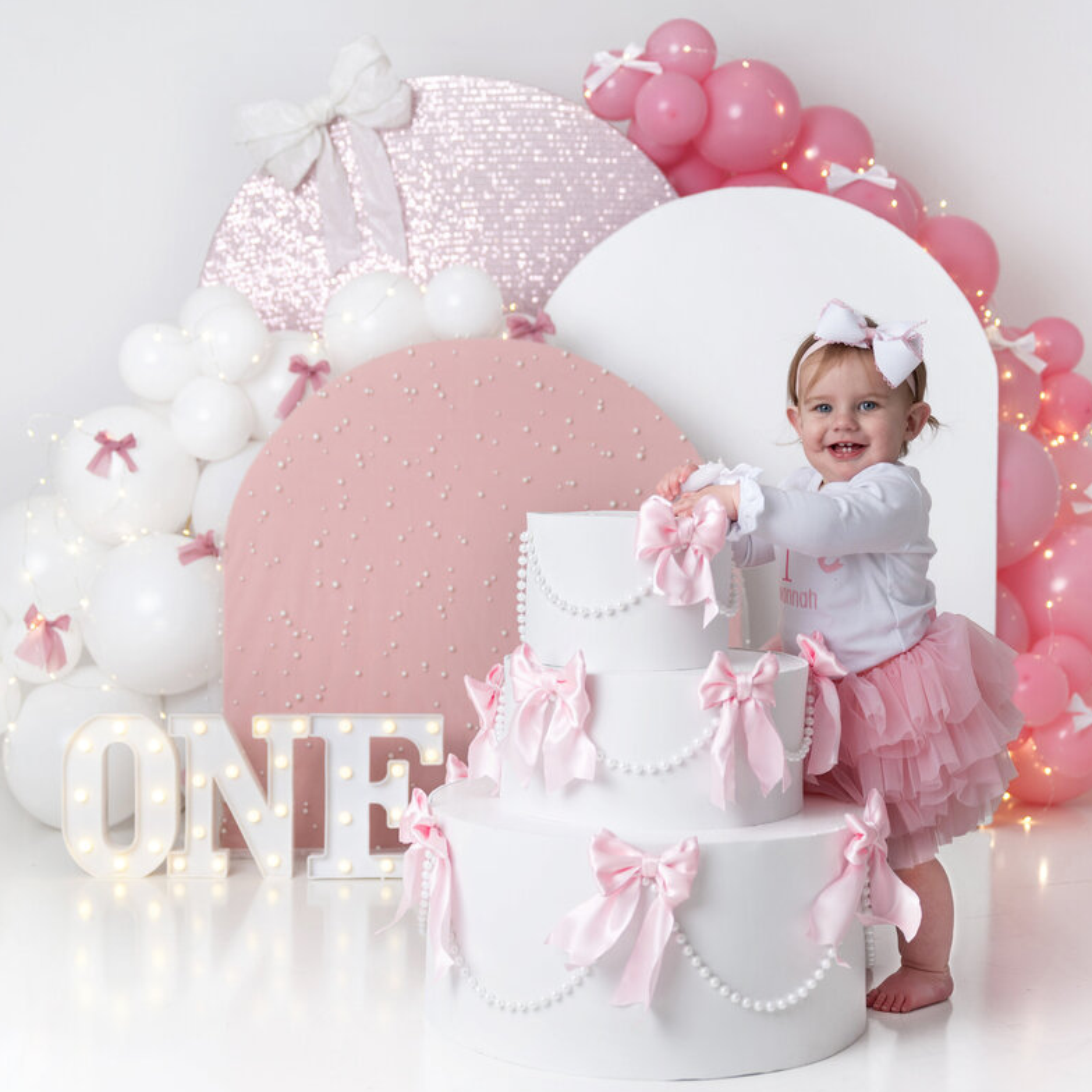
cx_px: 542
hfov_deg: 32.8
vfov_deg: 32.8
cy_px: 554
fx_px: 1856
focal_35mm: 52
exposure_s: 1/80
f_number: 2.8
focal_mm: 40
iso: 100
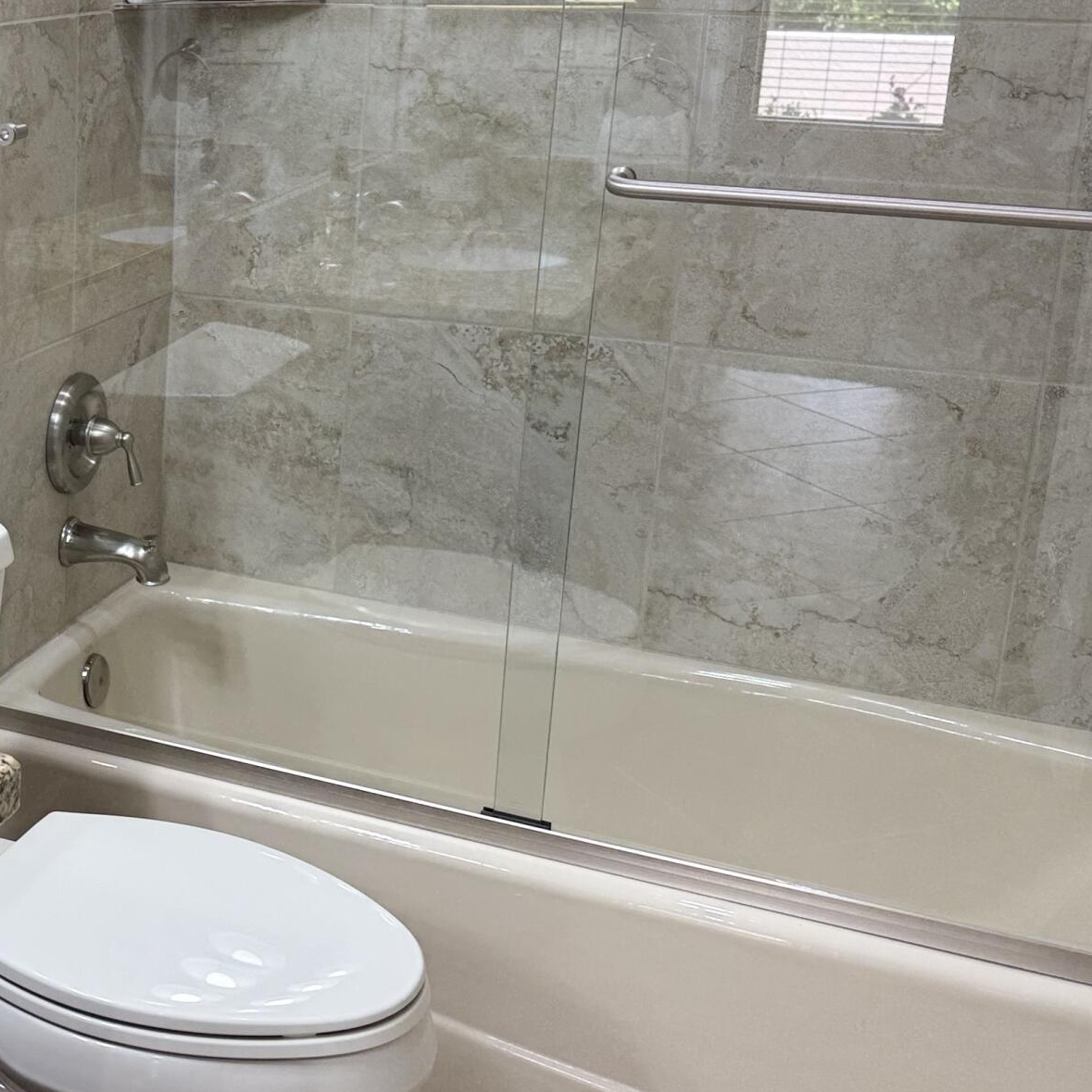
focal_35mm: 54
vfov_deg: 31.5
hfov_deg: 29.1
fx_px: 1927
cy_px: 419
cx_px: -52
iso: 80
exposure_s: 1/120
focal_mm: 6.76
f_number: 1.78
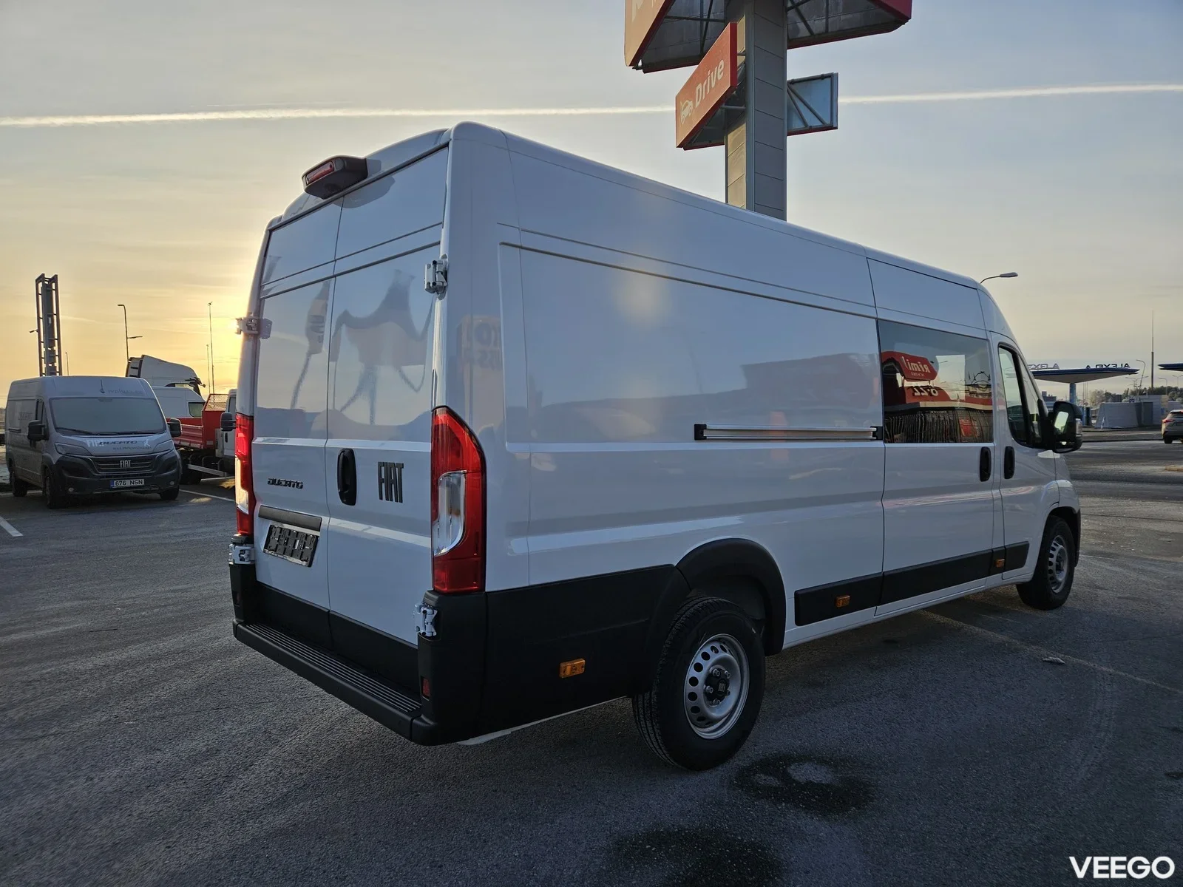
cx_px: 592
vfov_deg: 58.9
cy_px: 444
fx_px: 786
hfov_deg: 73.9
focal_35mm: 23
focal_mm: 5.4
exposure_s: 1/788
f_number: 1.8
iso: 25
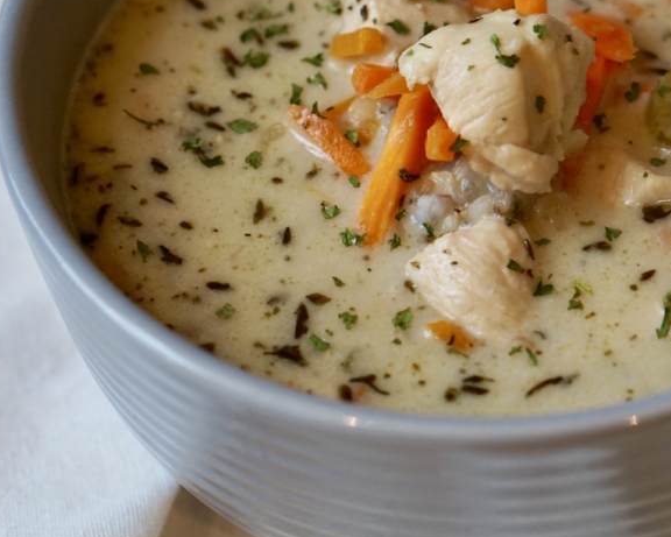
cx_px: 418
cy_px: 214
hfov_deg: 15.4
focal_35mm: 125
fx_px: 2483
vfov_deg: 12.3
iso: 500
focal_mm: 50
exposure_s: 1/80
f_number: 4
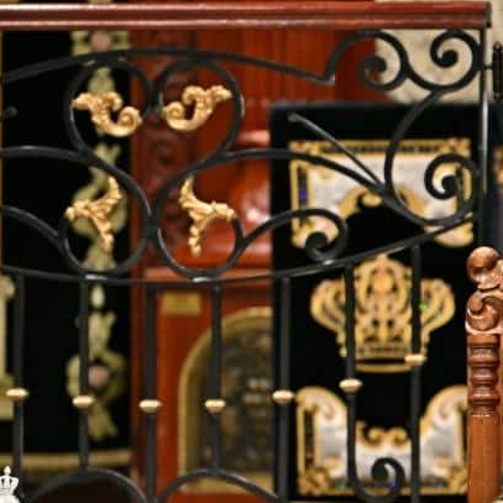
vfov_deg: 2.7
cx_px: 622
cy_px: 404
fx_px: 10538
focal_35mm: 641
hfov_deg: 2.7
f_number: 2.8
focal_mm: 200
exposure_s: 1/320
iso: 200
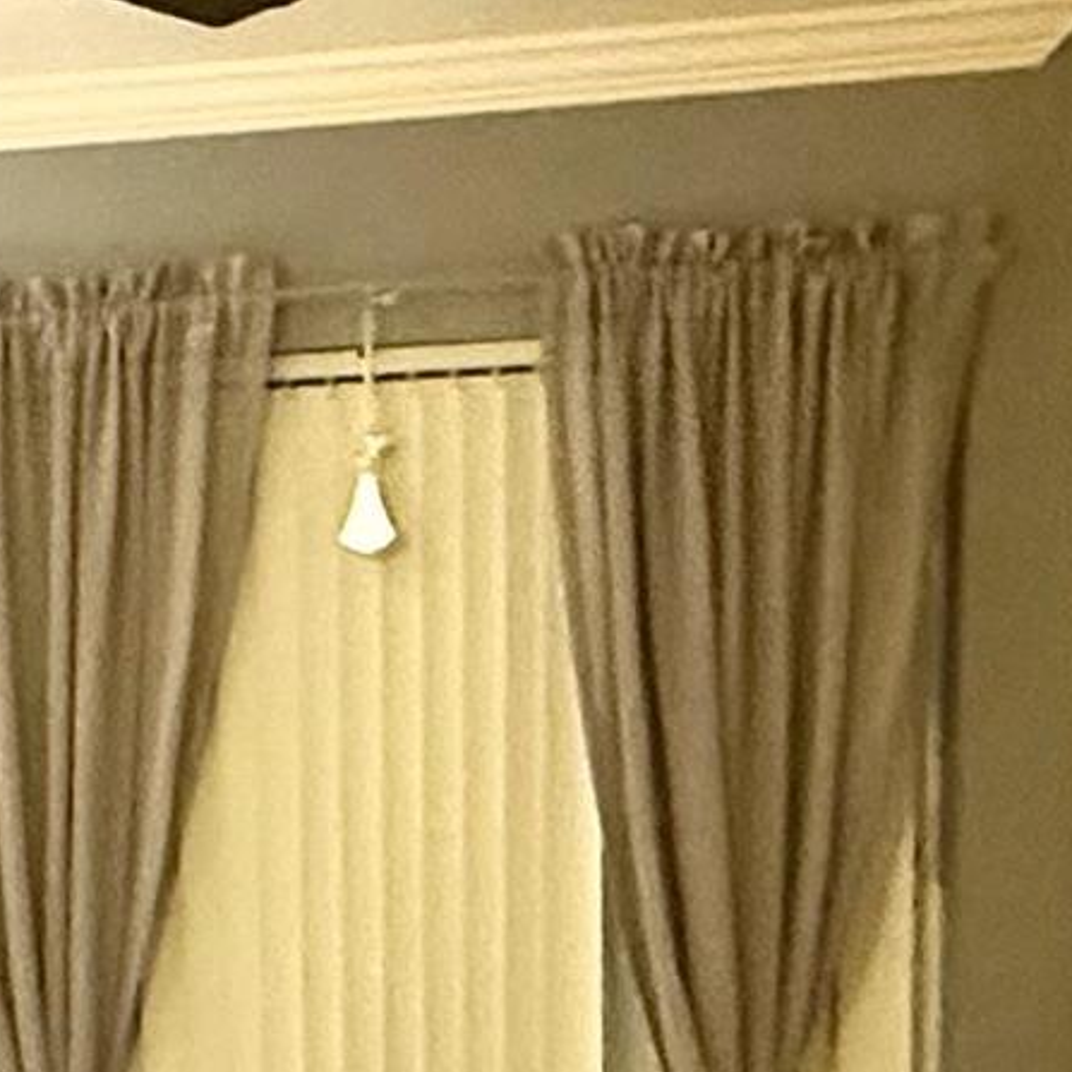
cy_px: 1264
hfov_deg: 18.6
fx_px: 2978
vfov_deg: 19.3
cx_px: -420
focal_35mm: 85
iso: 800
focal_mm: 2.22
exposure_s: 1/60
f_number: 2.2
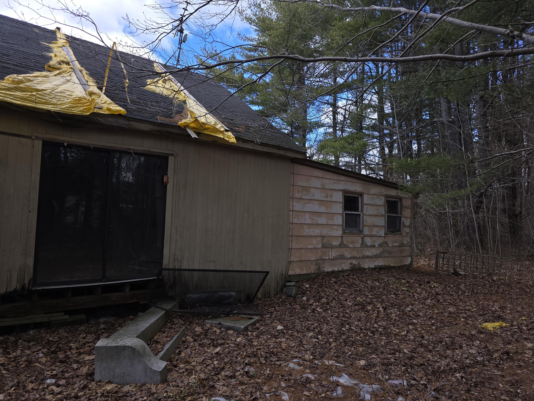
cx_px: 267
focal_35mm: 23
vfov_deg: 58.9
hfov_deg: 73.9
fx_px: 355
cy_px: 200
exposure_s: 1/268
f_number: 1.7
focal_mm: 6.3
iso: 12
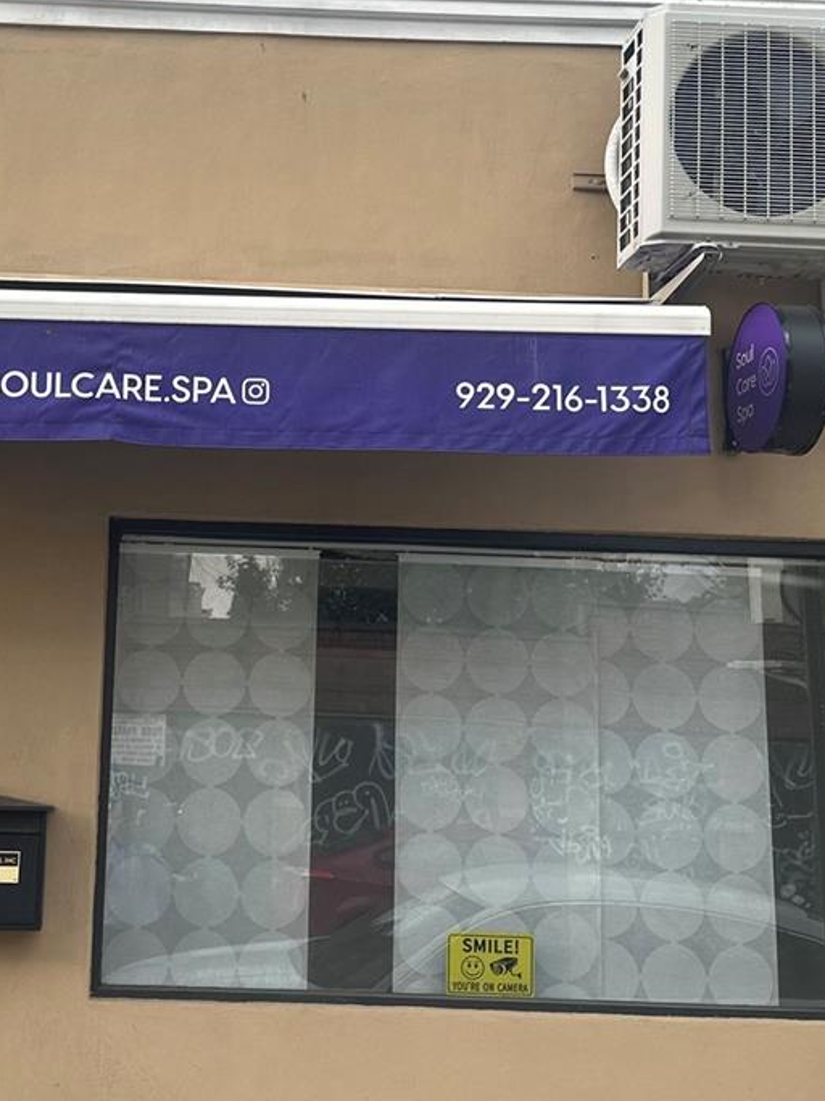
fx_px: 1717
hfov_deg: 26.7
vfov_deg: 35.4
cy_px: 443
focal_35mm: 54
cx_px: 201
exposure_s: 1/151
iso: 64
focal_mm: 6.86
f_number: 1.78
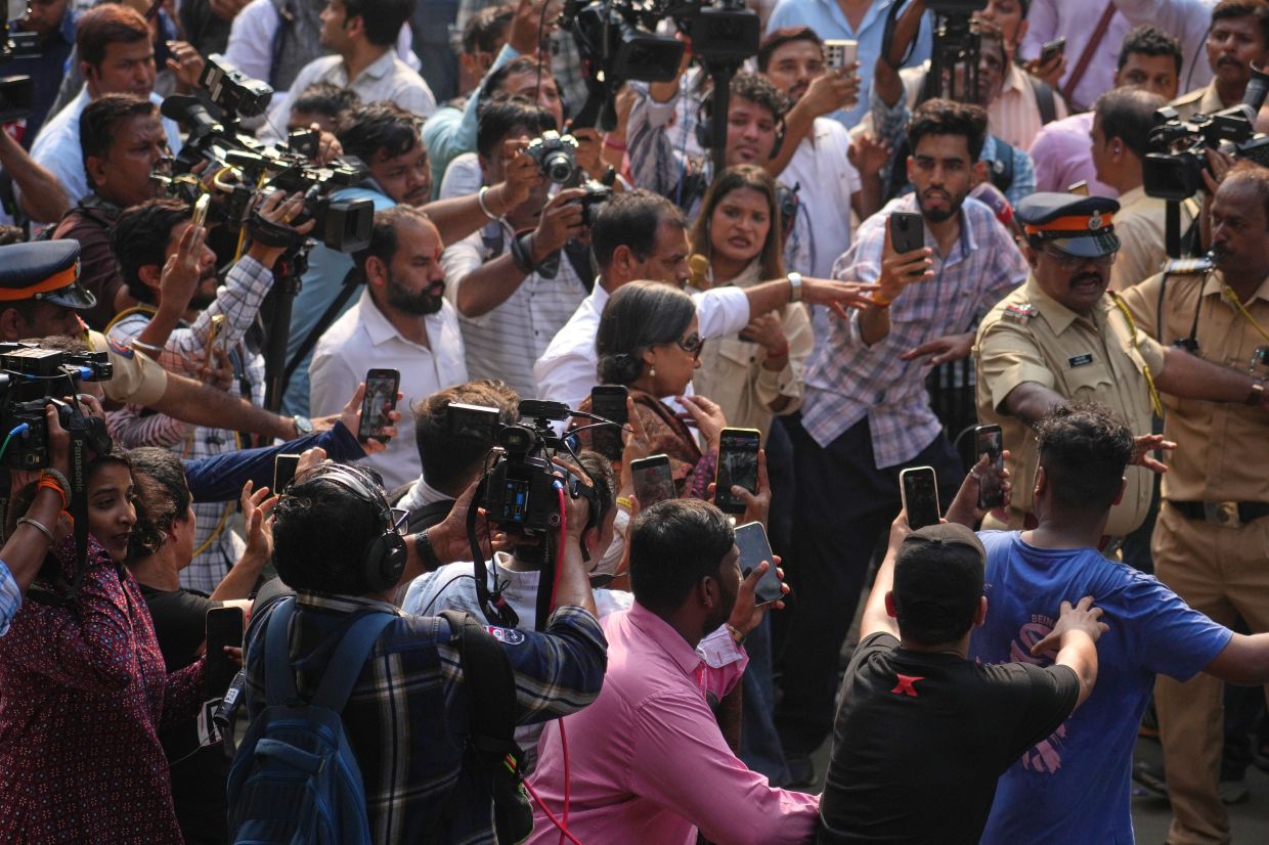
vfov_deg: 8.7
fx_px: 5532
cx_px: 634
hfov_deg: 13.1
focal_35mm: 157
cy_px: 422
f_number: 4
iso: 400
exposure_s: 1/2500
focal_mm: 105
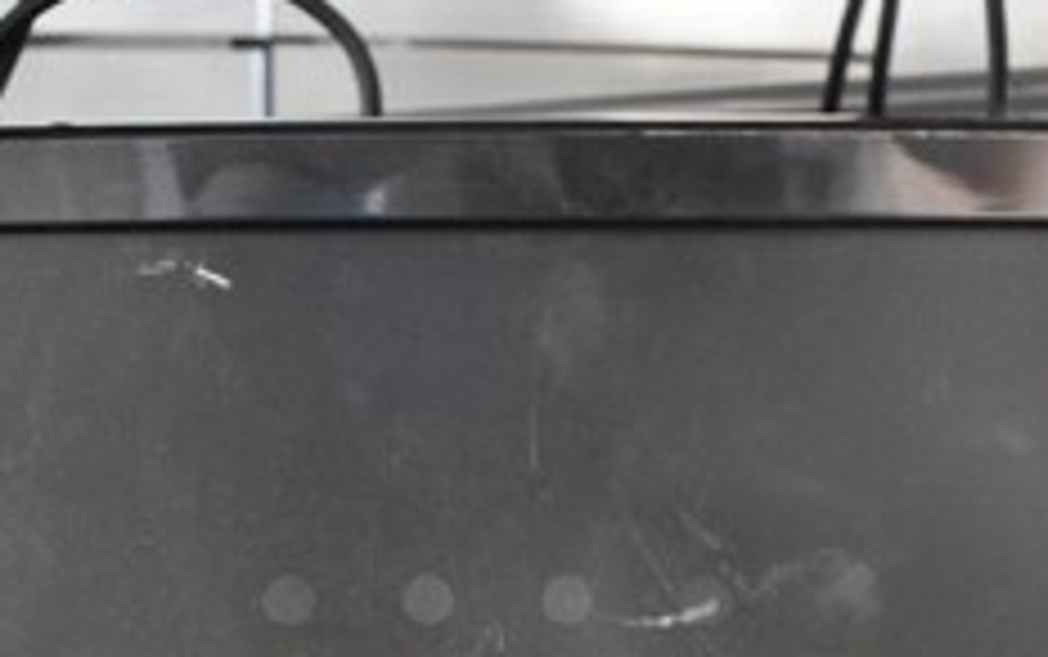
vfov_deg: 17.3
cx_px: 567
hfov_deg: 28.6
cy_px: 783
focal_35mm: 72
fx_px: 2058
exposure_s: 1/30
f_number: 3.5
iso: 3200
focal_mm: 18
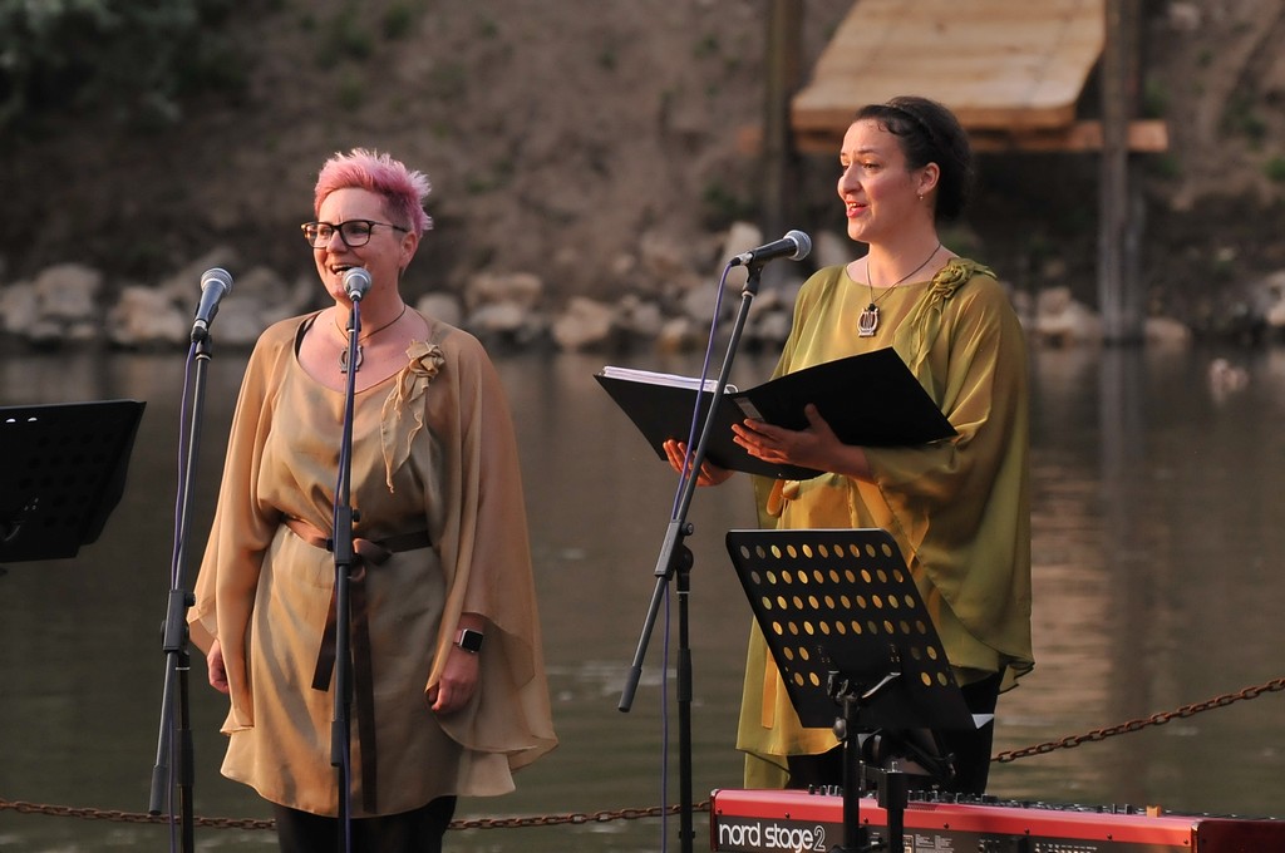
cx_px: 642
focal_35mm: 360
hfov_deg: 5.7
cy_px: 426
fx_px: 12834
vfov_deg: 3.8
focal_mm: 240
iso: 1000
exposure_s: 1/320
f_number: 9
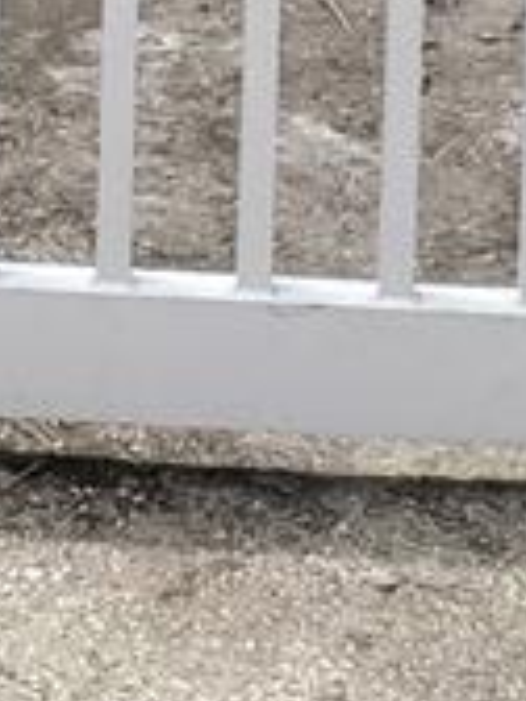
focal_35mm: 186
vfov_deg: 9.2
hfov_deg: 7.9
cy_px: -1135
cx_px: -25
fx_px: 3768
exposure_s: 1/667
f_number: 2.4
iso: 50
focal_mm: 4.3
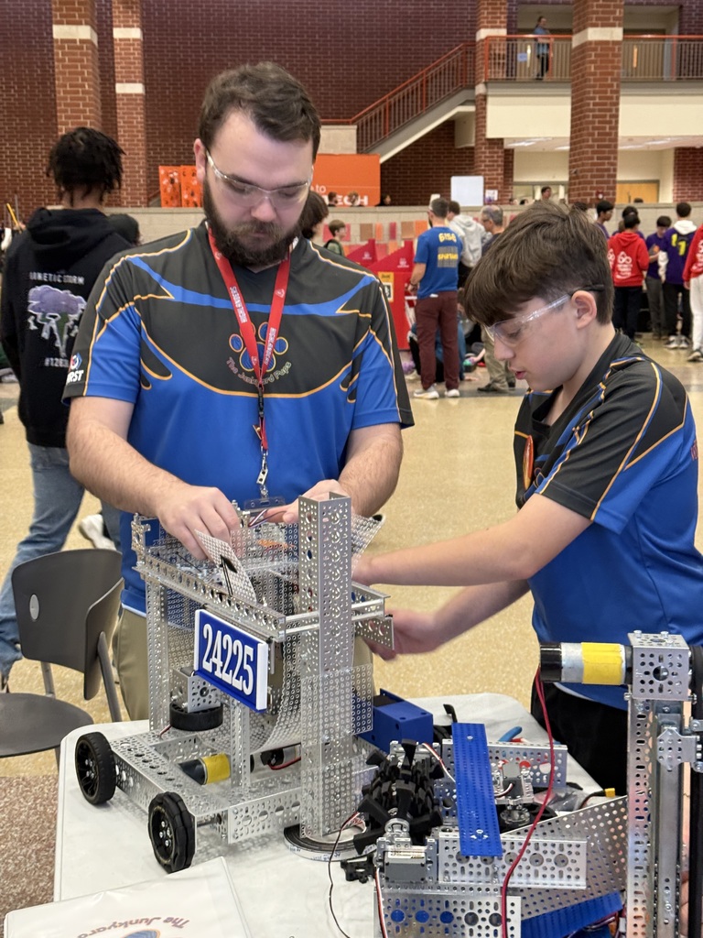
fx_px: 1300
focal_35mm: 48
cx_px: 352
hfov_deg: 30.3
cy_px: 469
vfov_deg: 39.7
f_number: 1.78
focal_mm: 6.76
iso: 200
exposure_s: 1/40
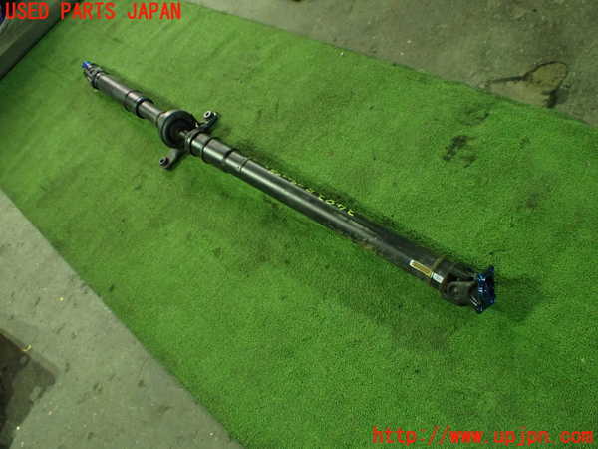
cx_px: 299
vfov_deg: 46.8
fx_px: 518
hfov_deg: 60.0
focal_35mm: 30
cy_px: 224
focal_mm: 5.4
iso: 800
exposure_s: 1/40
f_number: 2.3
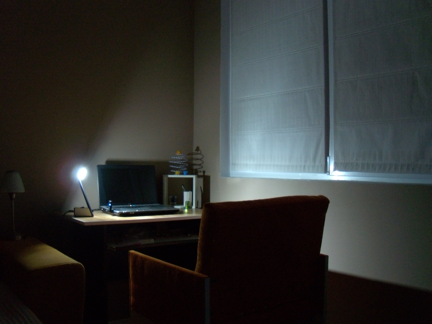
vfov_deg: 39.7
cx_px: 216
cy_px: 162
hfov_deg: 51.4
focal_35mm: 36
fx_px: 449
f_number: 3.6
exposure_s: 1
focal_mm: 6.4
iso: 400
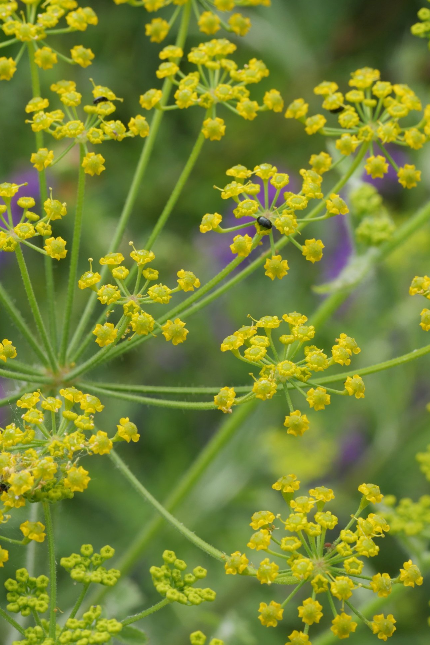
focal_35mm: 167
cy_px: 322
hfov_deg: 8.2
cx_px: 104
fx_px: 2992
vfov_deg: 12.3
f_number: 8
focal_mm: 60
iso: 250
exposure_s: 1/125
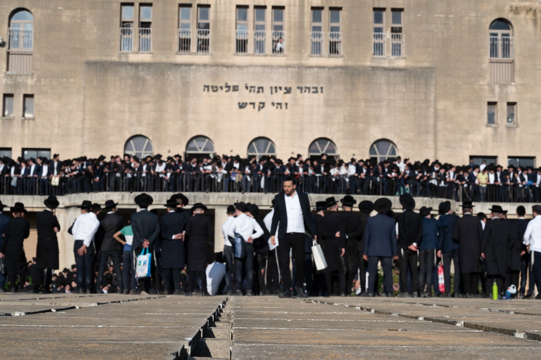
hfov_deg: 28.9
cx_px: 270
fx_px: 1051
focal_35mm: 70
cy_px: 180
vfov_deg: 19.4
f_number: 10
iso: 125
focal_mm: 70
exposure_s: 1/320
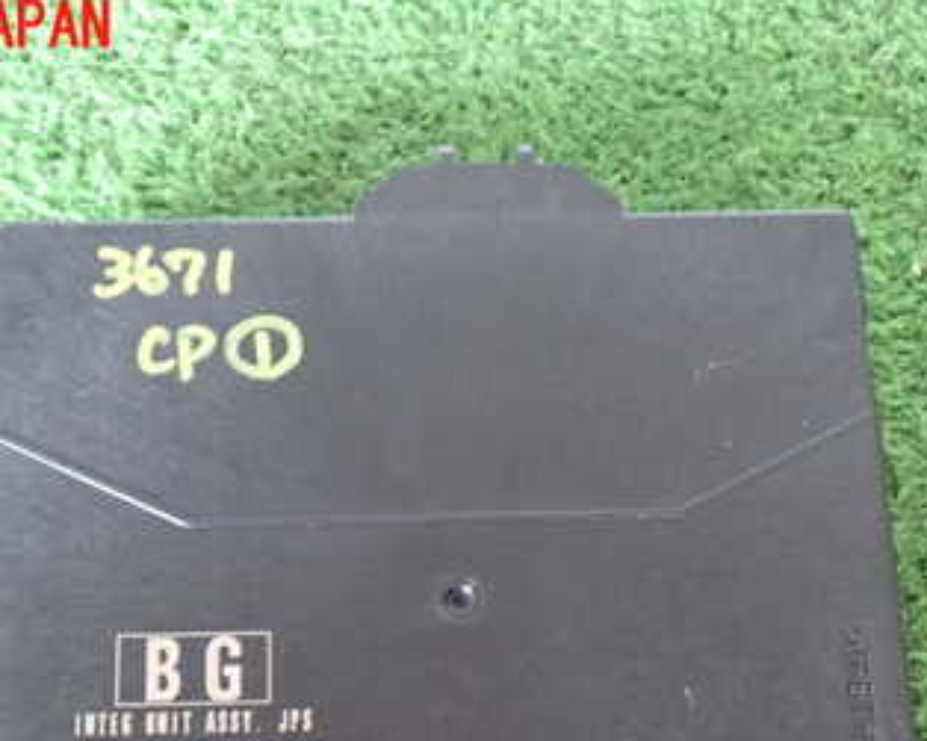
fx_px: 2249
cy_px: 655
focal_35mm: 82
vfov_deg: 18.4
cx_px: 461
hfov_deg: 23.3
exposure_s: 1/30
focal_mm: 7.84
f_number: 2.9
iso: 800
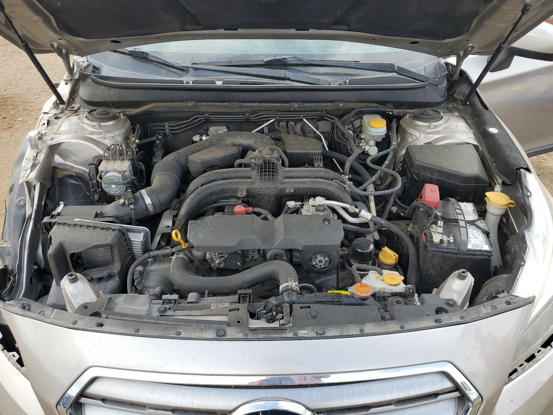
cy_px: 208
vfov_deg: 53.1
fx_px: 415
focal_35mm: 26
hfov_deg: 67.3
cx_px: 276
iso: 50
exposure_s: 1/500
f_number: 1.5
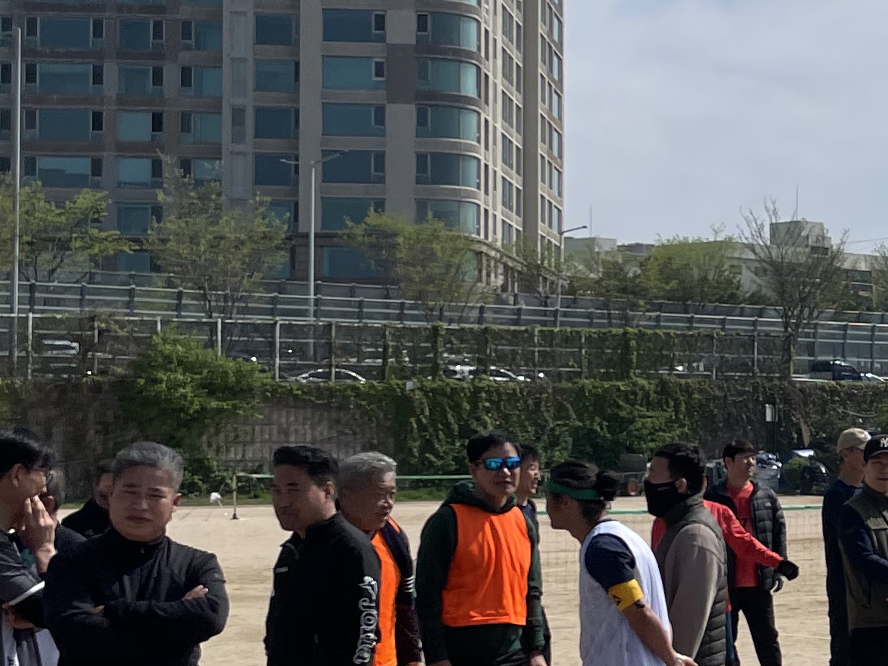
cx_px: 1223
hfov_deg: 19.8
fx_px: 2283
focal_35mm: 89
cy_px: 408
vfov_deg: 16.6
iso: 32
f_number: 1.6
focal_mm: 4.2
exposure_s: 1/8403
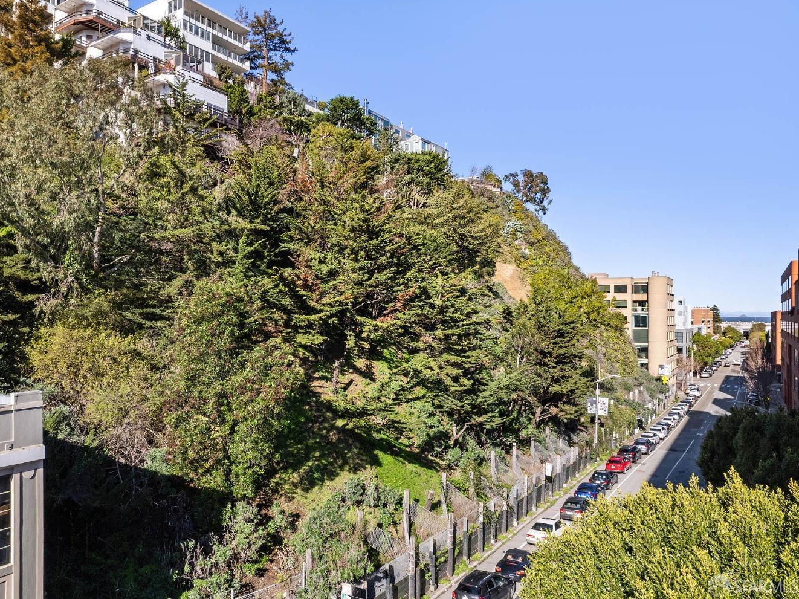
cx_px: 350
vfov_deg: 56.8
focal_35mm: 24
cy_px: 298
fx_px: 554
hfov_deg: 71.3
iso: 100
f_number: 2.8
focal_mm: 8.38
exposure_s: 1/200
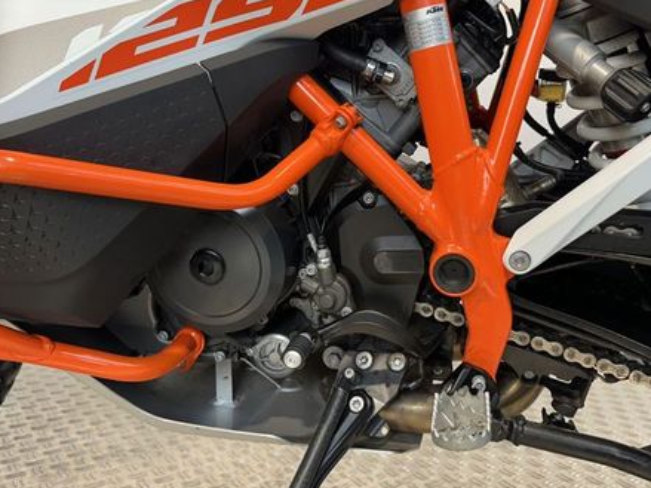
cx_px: 366
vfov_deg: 40.4
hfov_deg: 52.5
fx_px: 658
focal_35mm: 35
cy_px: 188
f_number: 1.78
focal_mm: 6.86
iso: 100
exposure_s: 1/100
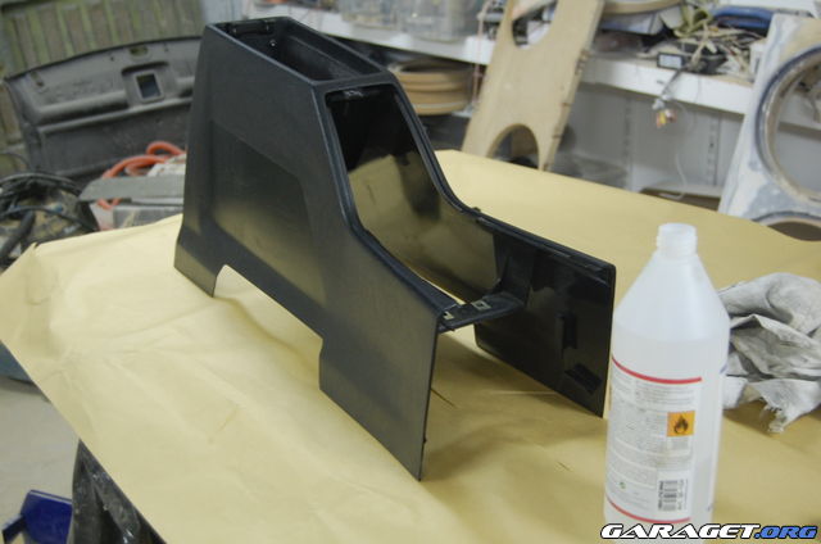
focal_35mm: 48
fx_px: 1092
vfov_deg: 28.0
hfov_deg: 41.2
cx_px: 410
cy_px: 272
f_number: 4.5
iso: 800
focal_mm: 32
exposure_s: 1/8
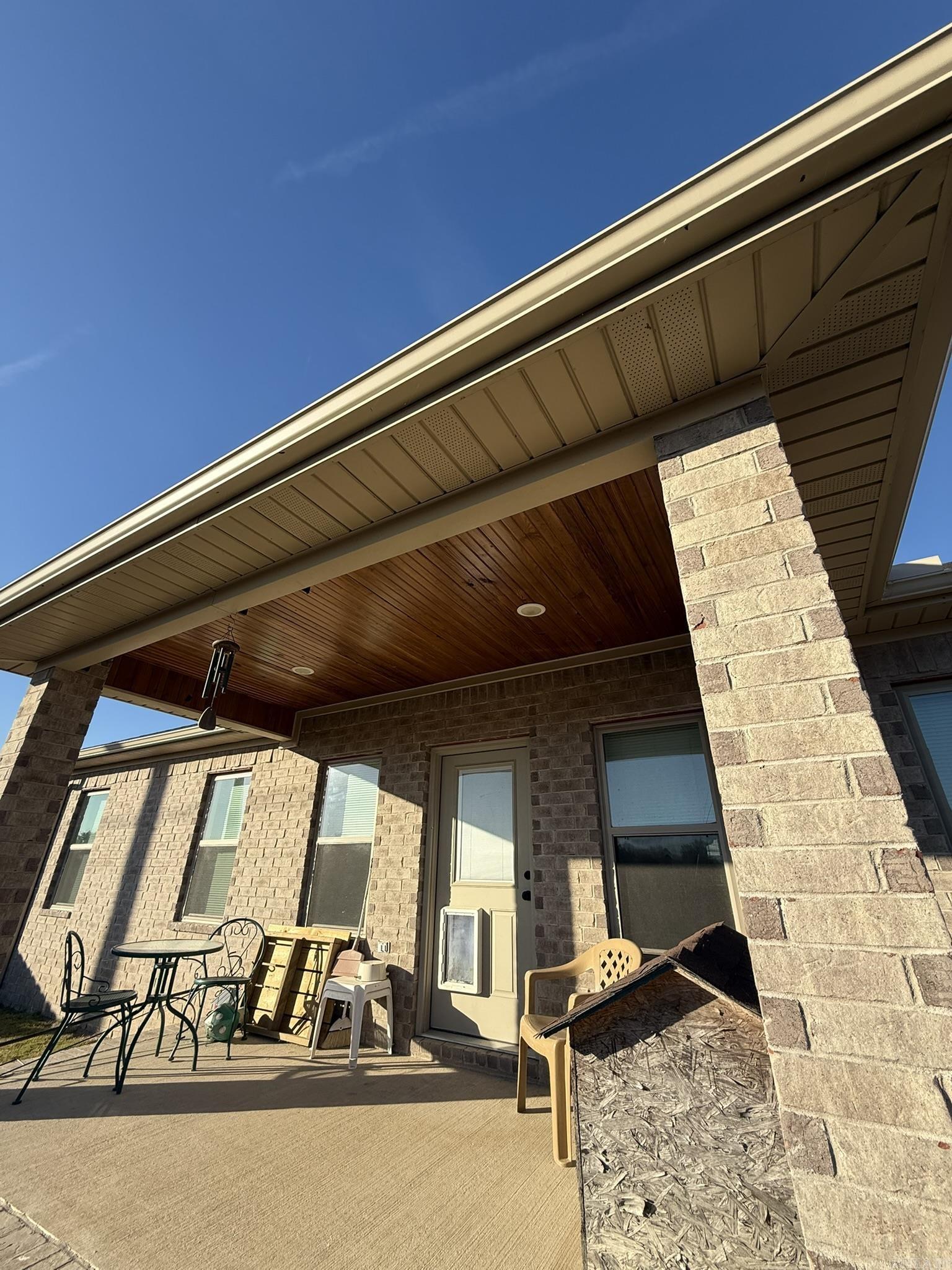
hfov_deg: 85.7
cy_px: 635
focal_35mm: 14
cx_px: 476
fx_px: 513
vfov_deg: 102.1
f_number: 2.2
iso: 64
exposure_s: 1/1033
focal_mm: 2.22
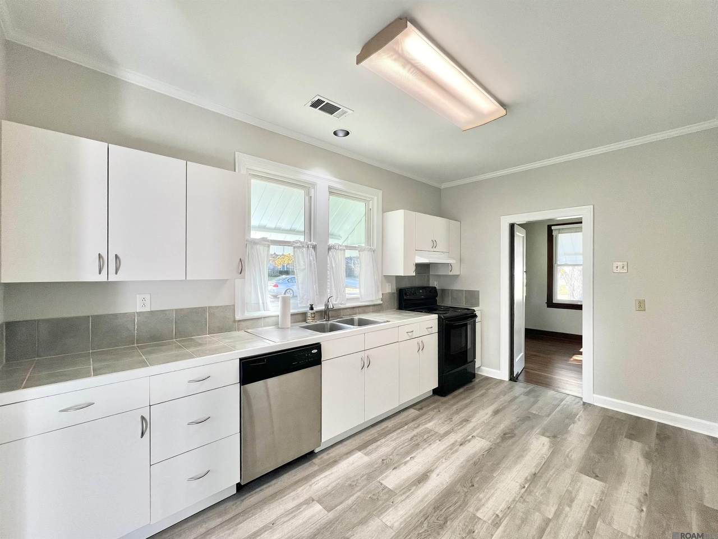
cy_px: 270
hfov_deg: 106.2
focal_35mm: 13
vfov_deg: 89.9
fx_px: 270
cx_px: 359
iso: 100
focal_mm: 1.57
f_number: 1.8
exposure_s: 1/120
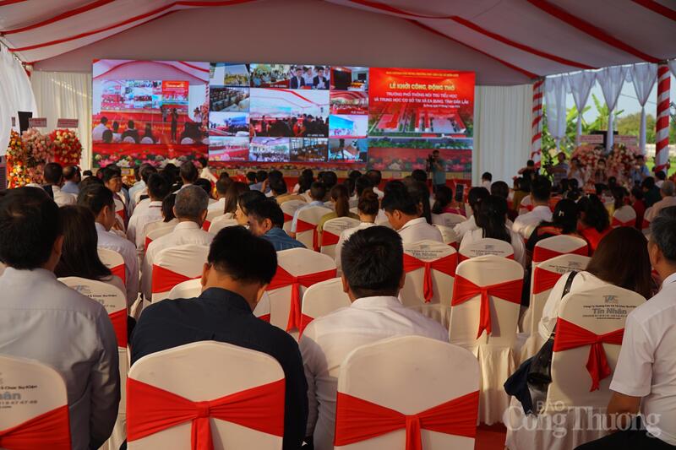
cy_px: 225
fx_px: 901
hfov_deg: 41.1
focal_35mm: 48
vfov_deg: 28.1
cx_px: 338
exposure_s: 1/320
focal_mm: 32
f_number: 4.5
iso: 100
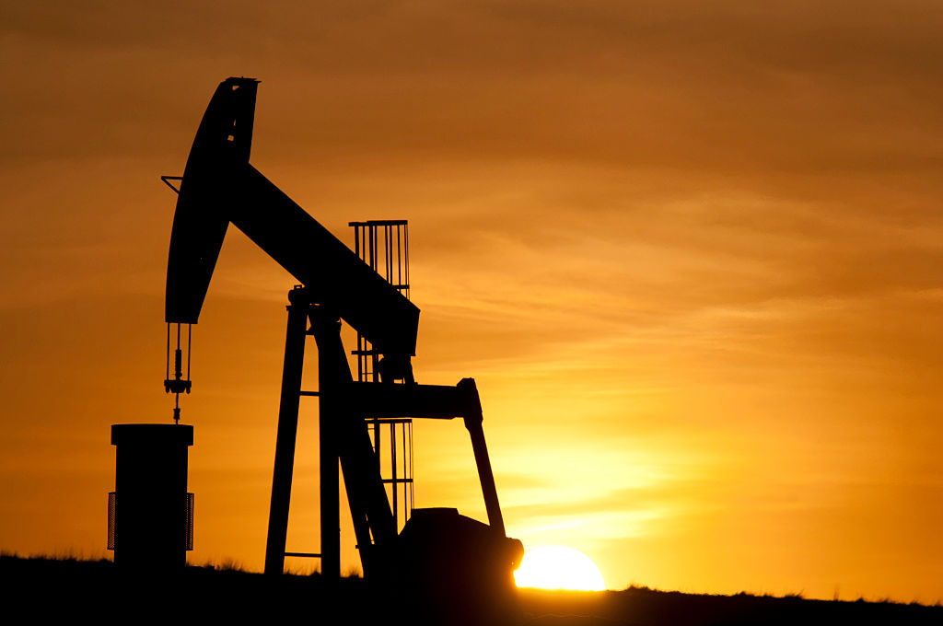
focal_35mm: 390
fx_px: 10203
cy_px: 313
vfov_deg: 3.5
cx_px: 472
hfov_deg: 5.3
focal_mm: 260
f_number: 9
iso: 200
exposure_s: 1/4000
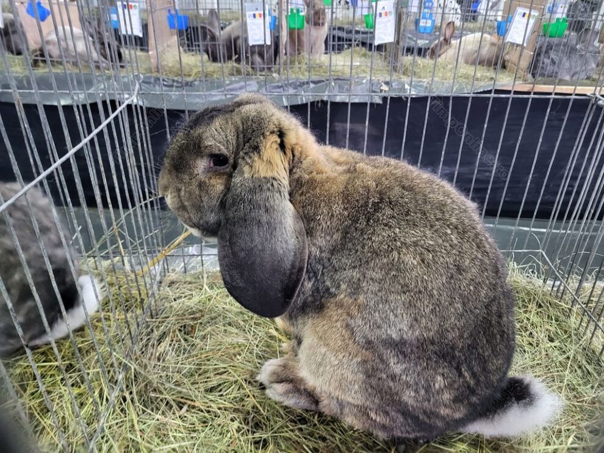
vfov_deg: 53.1
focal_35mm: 26
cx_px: 302
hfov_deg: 67.3
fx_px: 454
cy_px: 226
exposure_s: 1/50
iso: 800
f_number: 1.8
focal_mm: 5.4
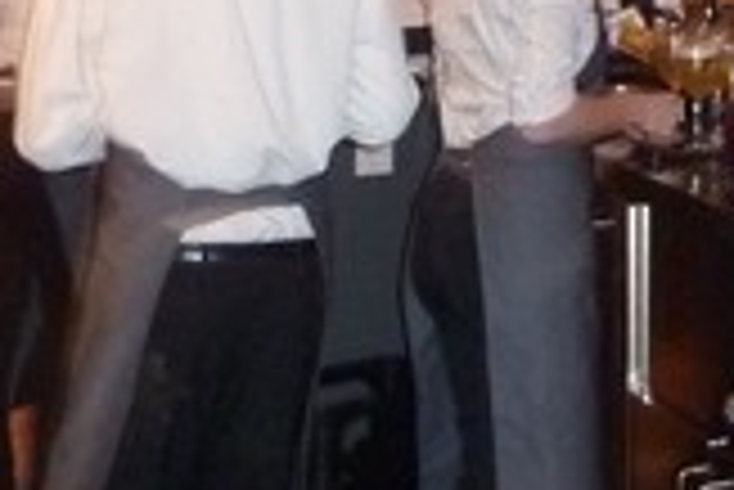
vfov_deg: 12.3
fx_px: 2081
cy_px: -387
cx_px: 793
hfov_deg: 19.2
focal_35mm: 102
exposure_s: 1/8
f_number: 3.3
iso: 500
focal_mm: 4.1
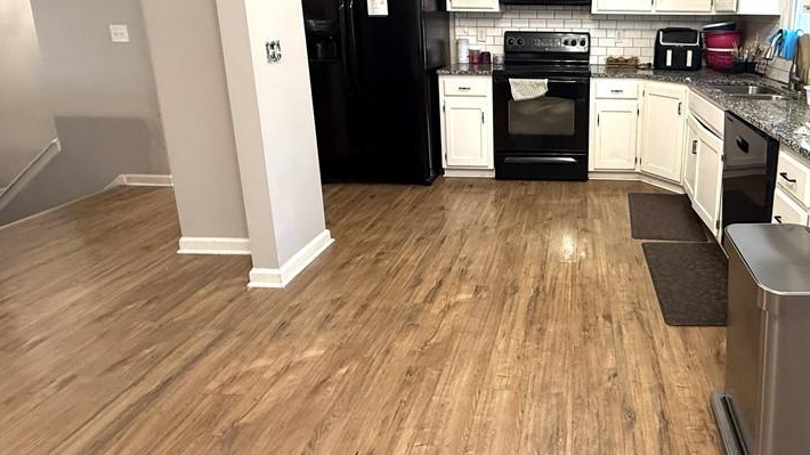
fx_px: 472
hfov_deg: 76.9
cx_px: 578
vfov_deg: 49.3
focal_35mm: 22
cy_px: 111
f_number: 2.2
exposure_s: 1/60
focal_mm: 2.22
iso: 250
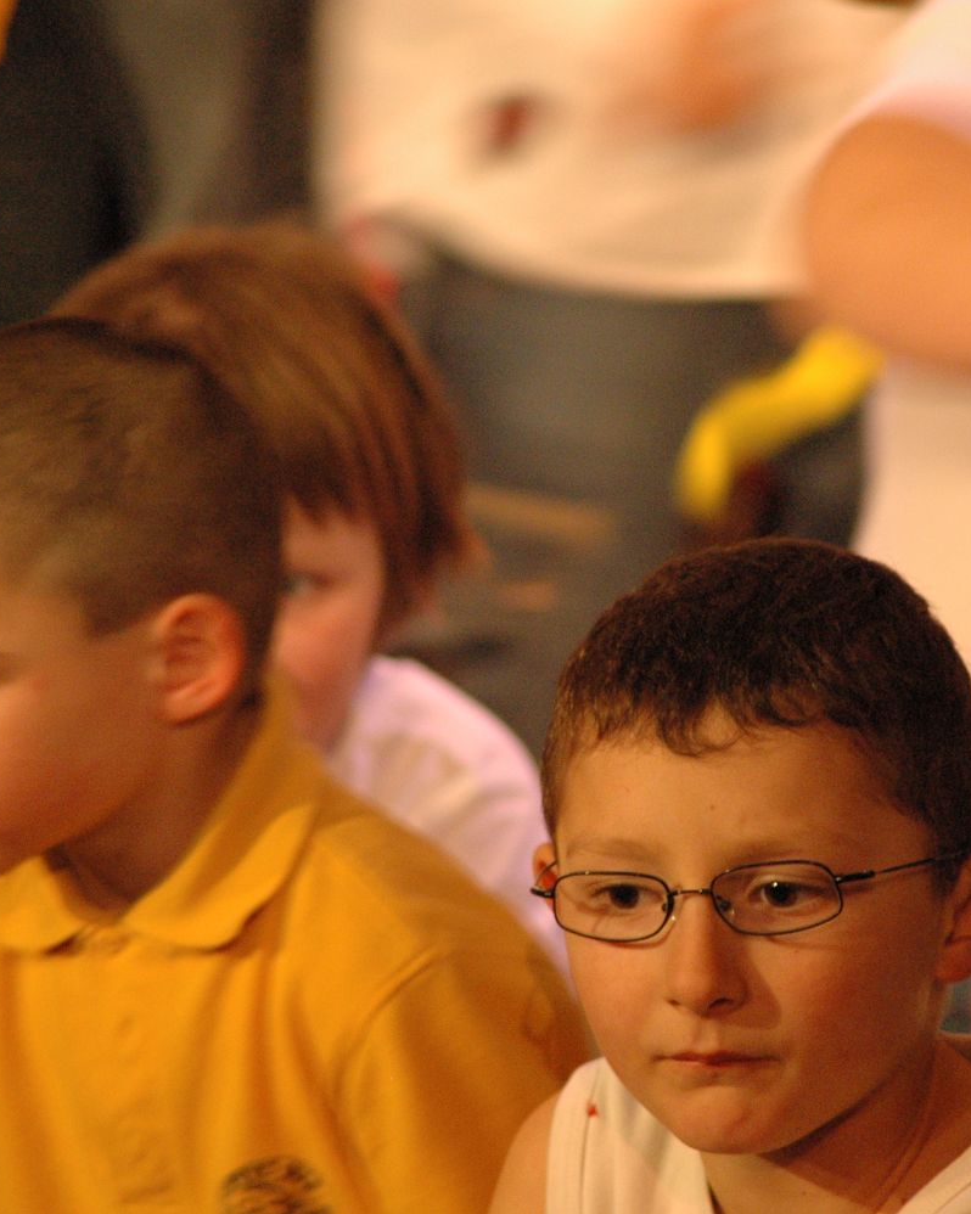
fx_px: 15236
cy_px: 607
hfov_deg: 3.6
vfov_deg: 4.6
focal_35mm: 424
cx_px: 702
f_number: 5
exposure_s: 1/25
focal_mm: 200
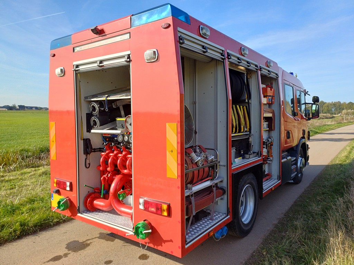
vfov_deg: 54.9
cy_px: 132
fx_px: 256
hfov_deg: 69.4
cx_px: 177
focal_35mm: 25
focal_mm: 4.65
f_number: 1.8
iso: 50
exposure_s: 1/776
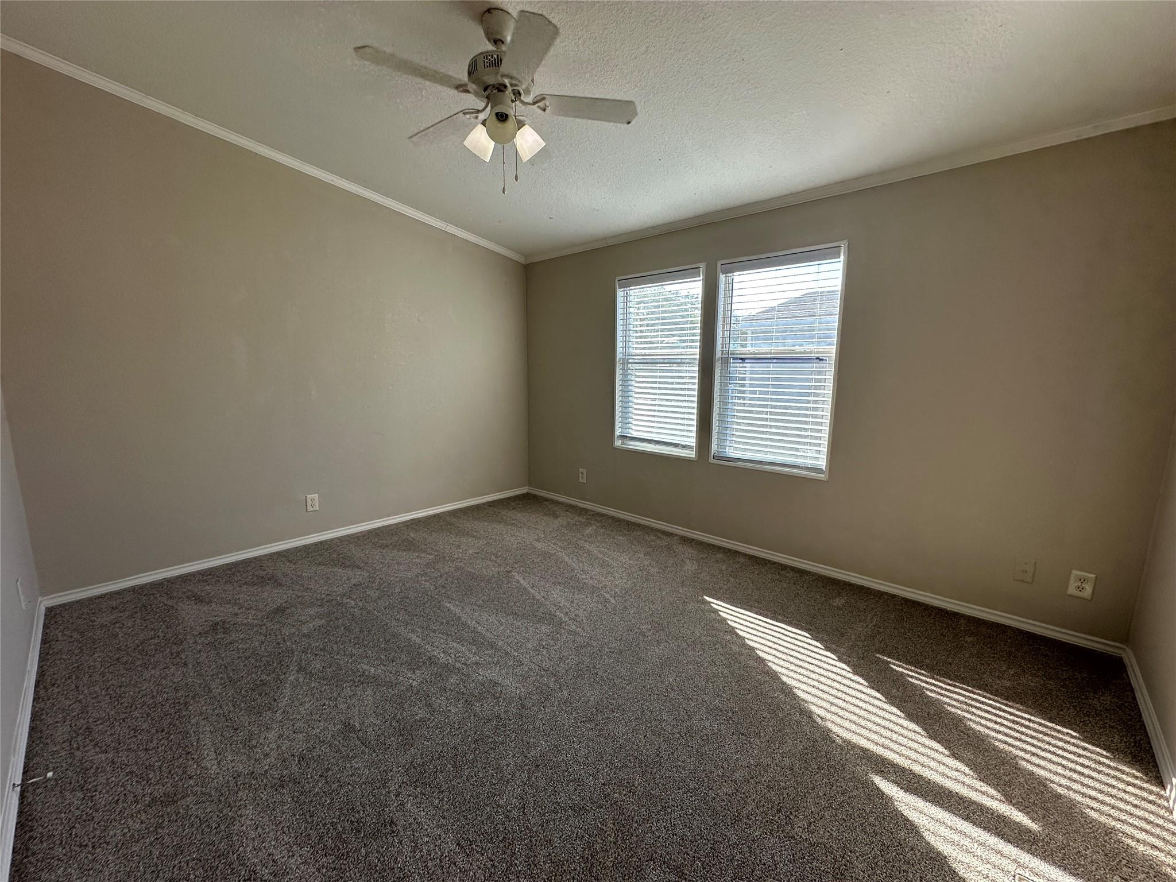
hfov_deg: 102.1
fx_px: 476
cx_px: 588
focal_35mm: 14
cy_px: 441
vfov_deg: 85.7
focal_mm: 2.22
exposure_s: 1/163
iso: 40
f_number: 2.2
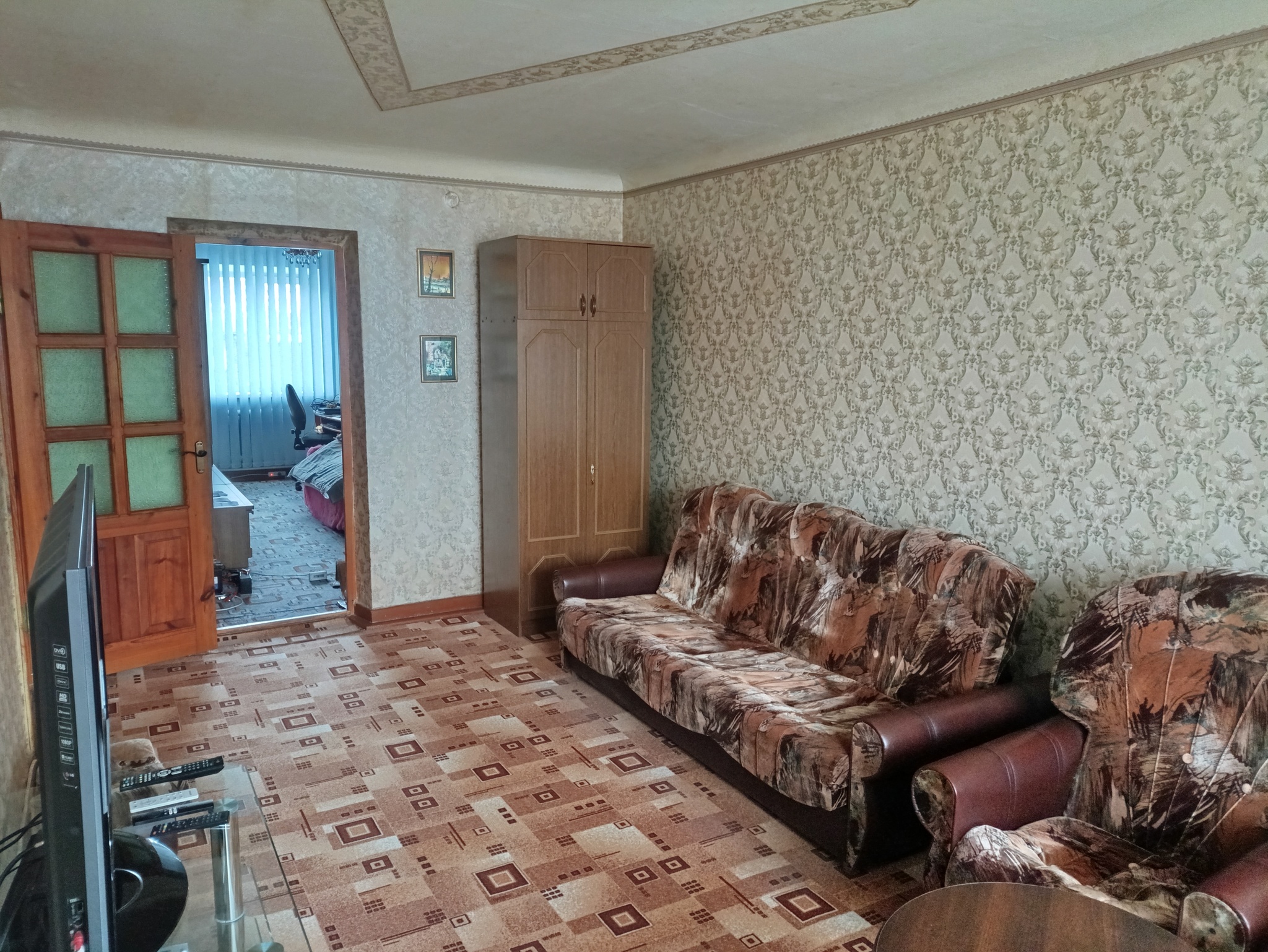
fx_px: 916
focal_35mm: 25
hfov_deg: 69.4
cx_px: 634
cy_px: 476
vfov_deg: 54.9
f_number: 1.7
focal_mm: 4.71
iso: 1600
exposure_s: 1/16.7
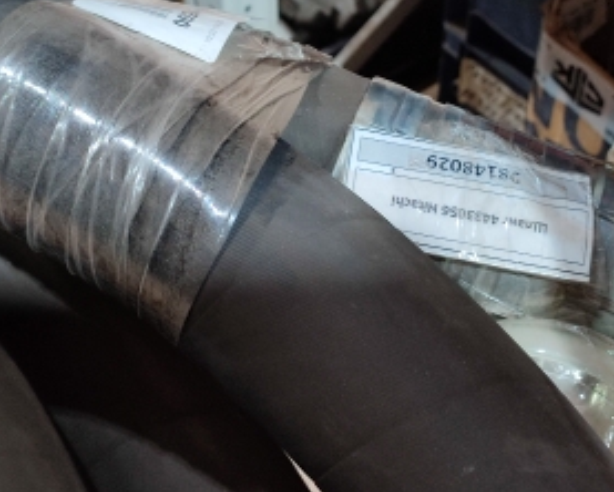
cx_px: 339
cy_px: 127
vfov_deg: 33.6
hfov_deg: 41.9
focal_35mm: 44
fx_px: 800
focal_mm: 6.04
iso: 568
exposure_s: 1/20
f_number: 1.9
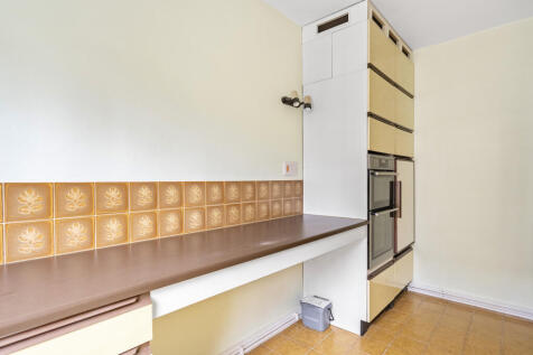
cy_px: 178
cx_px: 266
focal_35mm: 18
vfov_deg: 67.3
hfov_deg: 90.0
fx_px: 266
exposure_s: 1/60
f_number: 8
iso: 1000
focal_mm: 18
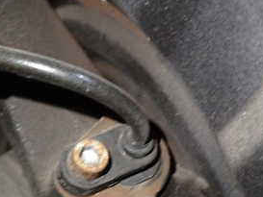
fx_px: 502
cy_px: 145
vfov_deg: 22.1
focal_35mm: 66
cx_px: 126
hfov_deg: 29.4
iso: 640
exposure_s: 1/30
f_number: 2.3
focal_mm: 5.4
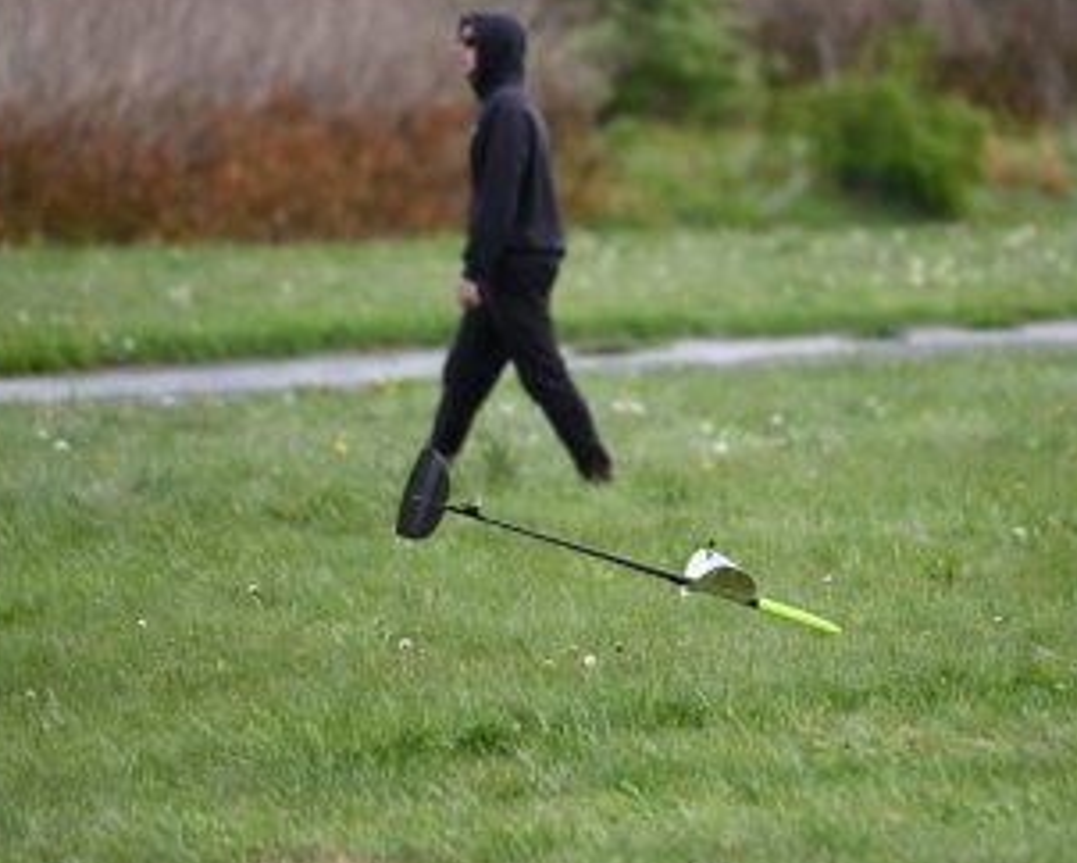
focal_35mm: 618
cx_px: 719
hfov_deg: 3.1
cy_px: 485
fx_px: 19712
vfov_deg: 2.5
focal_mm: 400
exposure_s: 1/500
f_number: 6.3
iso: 320
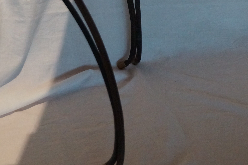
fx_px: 1060
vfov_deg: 8.8
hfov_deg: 13.2
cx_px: 246
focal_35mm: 154
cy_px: 5
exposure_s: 1/80
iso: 2000
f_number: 5.6
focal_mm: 40
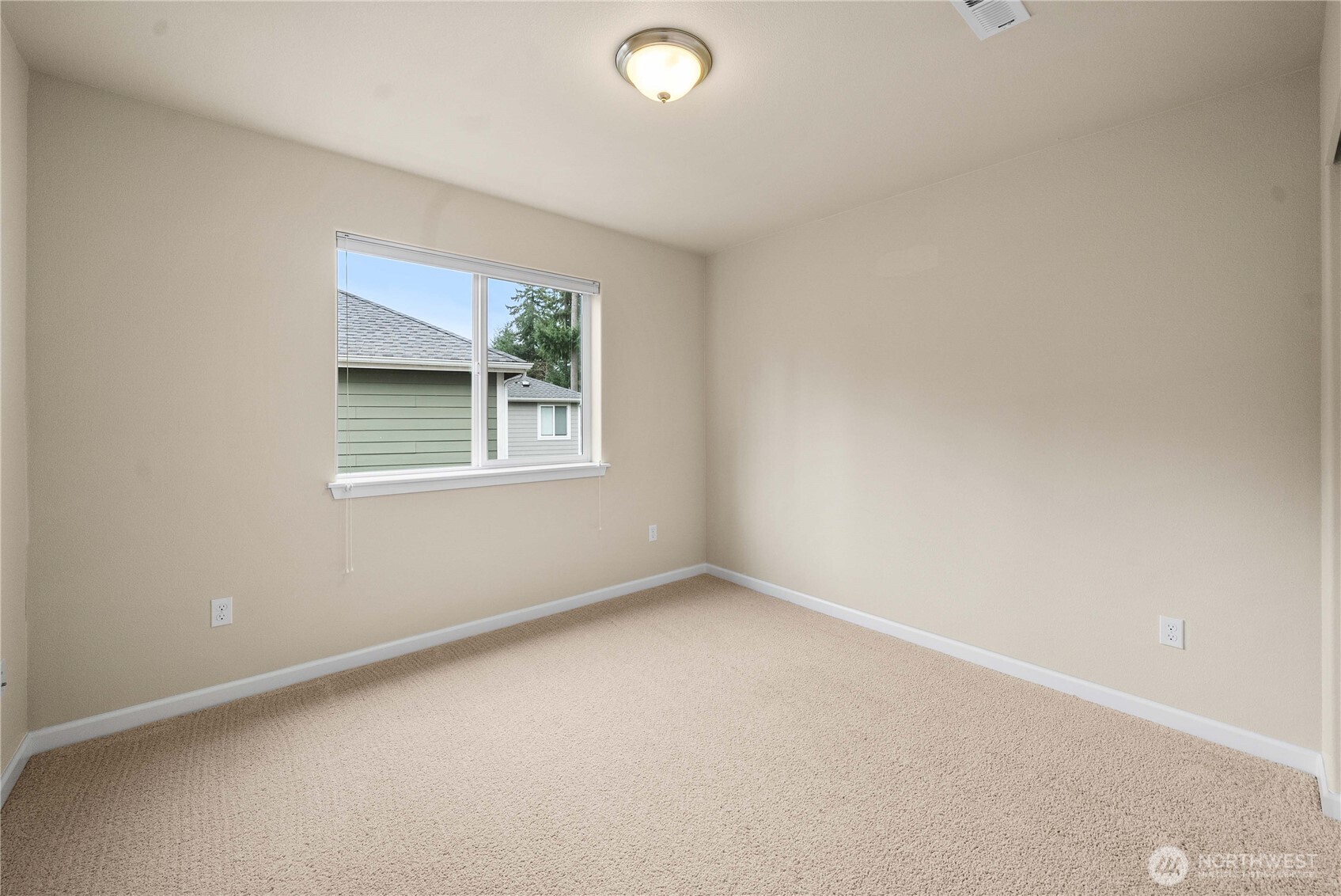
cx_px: 670
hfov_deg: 108.3
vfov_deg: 85.5
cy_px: 448
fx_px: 484
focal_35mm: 13
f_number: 7.1
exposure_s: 1/60
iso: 80
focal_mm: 13
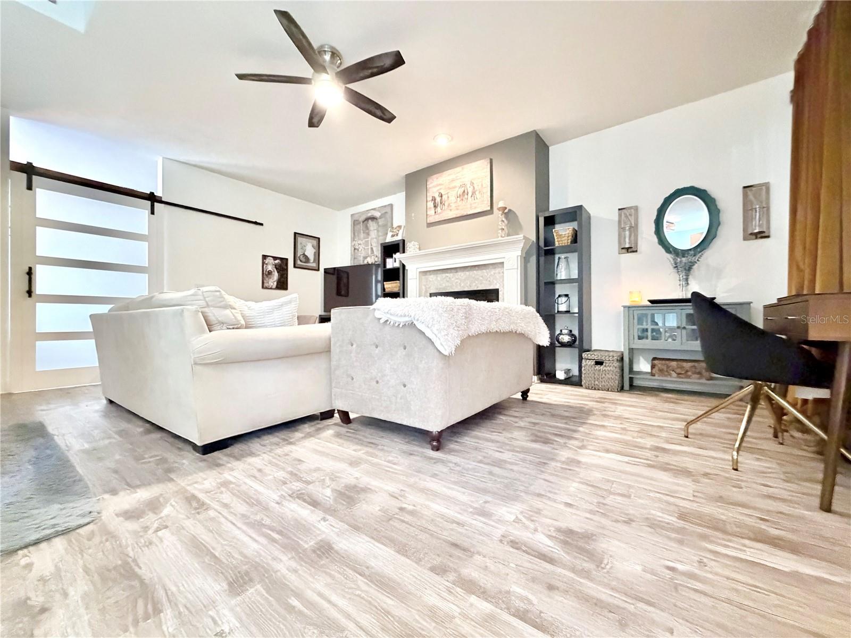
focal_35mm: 14
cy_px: 319
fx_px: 344
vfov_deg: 85.7
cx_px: 426
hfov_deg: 102.1
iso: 1000
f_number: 2.2
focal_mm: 2.22
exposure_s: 1/60
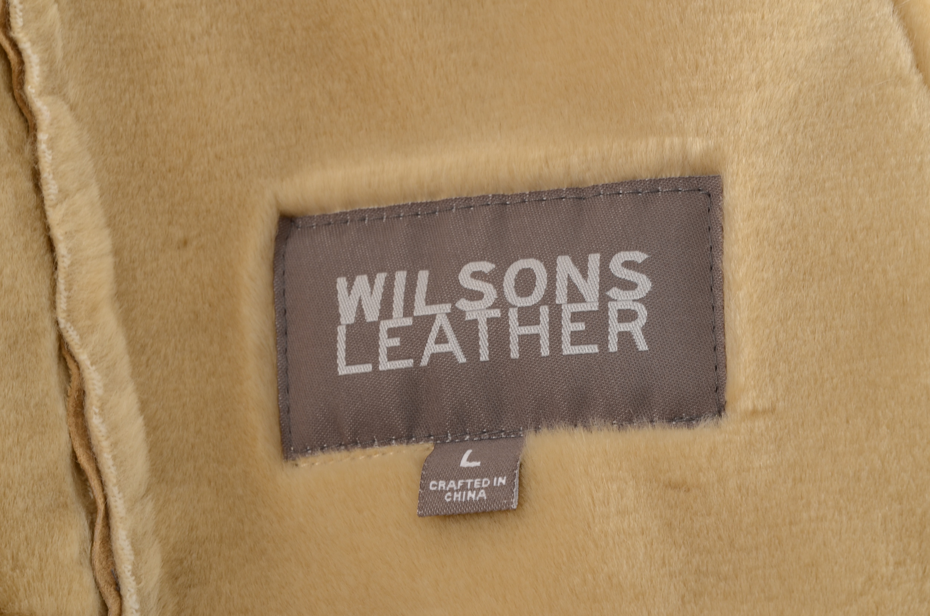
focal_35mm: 158
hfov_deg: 13.1
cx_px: 465
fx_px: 4060
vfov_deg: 8.7
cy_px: 308
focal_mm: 105
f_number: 11
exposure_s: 1/125
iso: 200
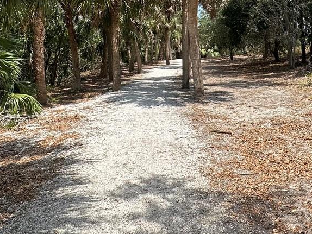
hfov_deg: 47.8
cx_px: 159
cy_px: 4
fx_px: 352
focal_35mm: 39
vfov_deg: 33.9
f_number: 2.2
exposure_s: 1/720
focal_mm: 2.22
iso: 40
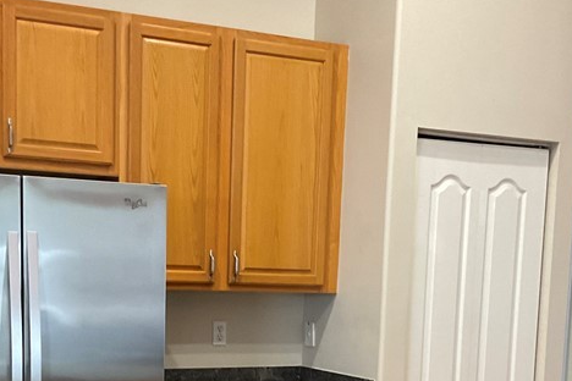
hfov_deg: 30.5
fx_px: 1049
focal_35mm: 66
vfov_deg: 19.8
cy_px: 402
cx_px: 252
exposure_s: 1/60
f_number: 1.8
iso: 160
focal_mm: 3
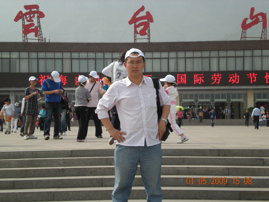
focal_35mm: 74
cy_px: 101
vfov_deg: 19.9
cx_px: 134
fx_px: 575
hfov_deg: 26.3
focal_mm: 12.3
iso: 64
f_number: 6.5
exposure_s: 1/207
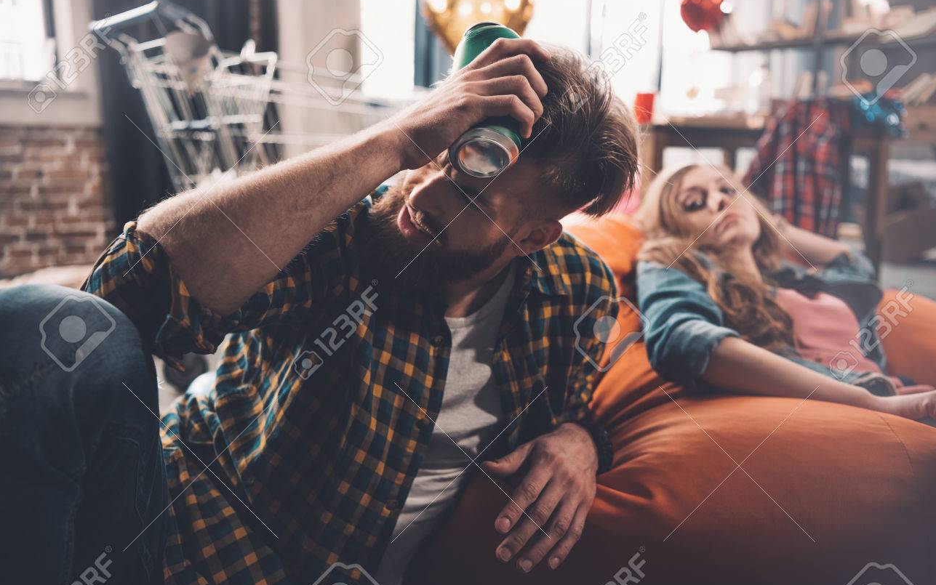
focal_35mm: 35
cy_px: 304
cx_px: 472
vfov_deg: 36.3
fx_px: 893
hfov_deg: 55.3
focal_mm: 34
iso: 640
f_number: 2.8
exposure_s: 1/100
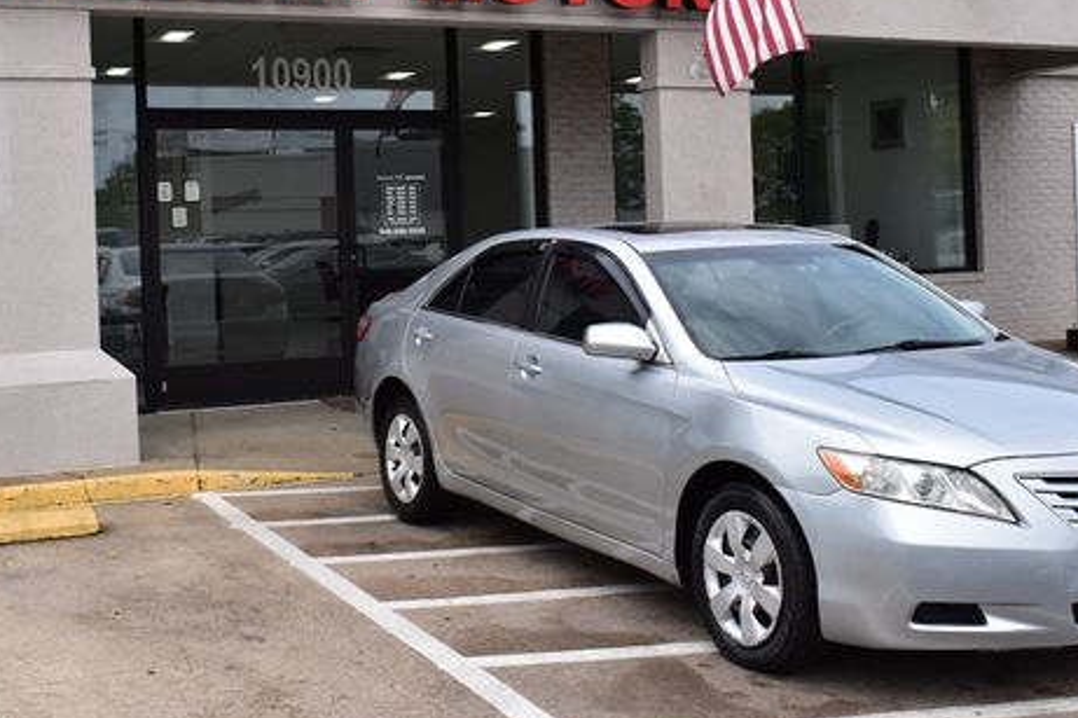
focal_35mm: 50
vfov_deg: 26.8
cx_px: 505
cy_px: 241
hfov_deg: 39.6
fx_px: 1497
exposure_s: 1/500
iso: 400
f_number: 11
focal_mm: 24
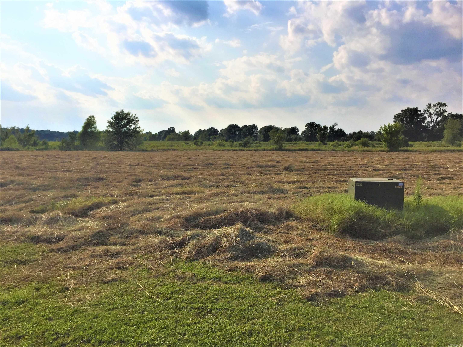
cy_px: 174
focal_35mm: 29
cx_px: 232
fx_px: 388
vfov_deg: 48.2
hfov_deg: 61.7
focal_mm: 4.15
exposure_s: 1/6623
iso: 32
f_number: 2.2
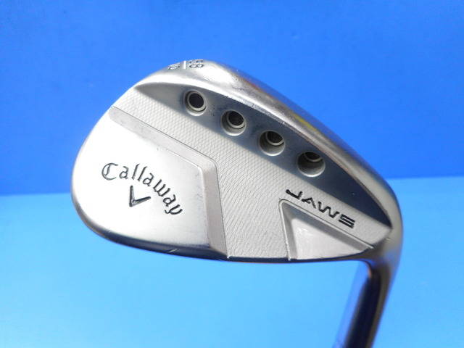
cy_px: 174
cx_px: 232
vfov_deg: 54.9
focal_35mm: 25
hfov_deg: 69.4
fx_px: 335
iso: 140
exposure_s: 1/30
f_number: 3.7
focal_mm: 4.5
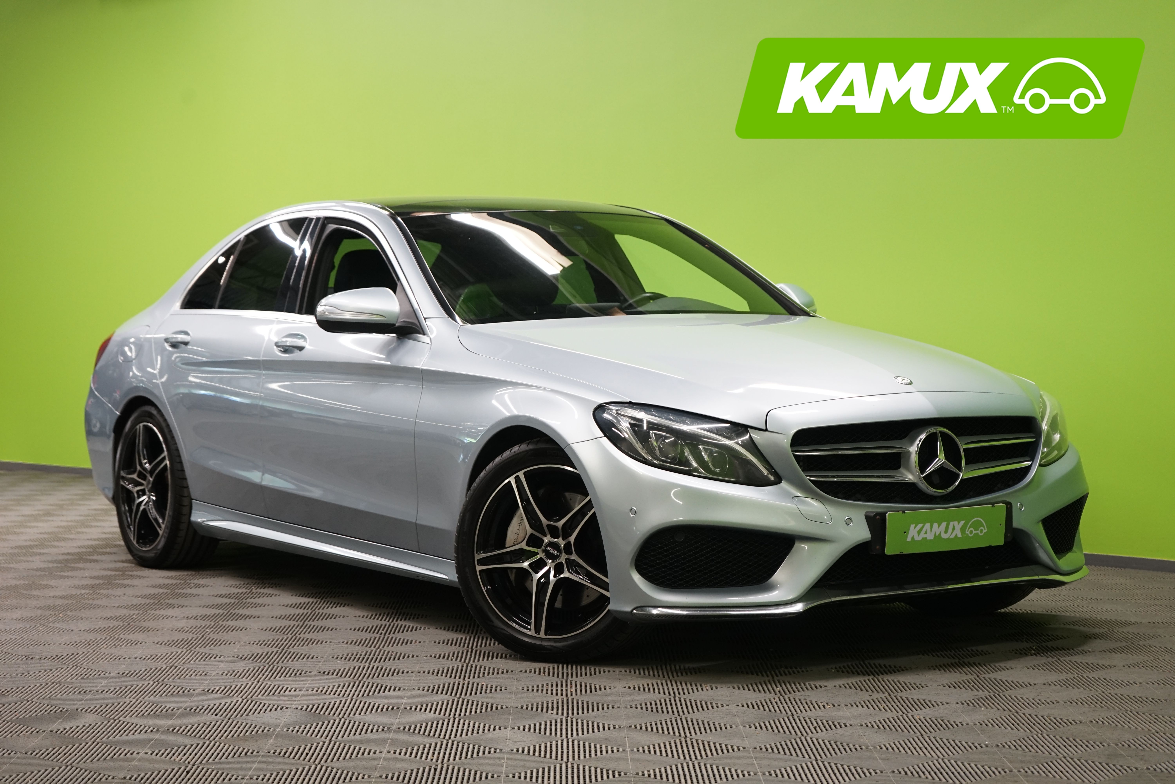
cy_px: 392
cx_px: 588
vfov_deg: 19.5
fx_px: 2285
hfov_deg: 28.8
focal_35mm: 70
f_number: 5.6
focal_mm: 70
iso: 1000
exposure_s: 1/50
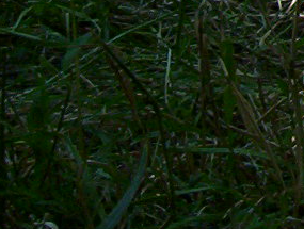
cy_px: -407
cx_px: 830
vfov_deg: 4.7
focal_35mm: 309
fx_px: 2719
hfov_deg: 6.0
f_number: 2.97
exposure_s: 1/799
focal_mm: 7.1
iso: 100
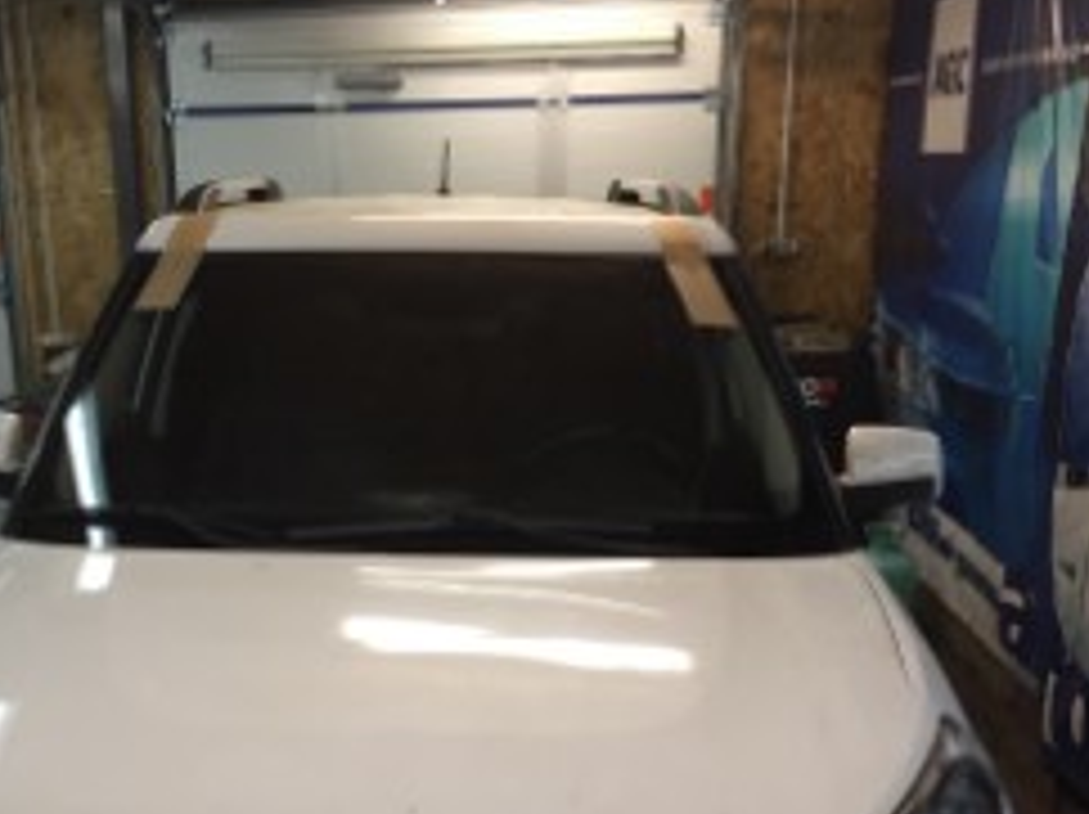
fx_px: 1509
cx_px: 387
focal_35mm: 48
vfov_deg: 29.7
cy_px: 625
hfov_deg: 39.3
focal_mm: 4.15
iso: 100
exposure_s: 1/33
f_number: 2.2
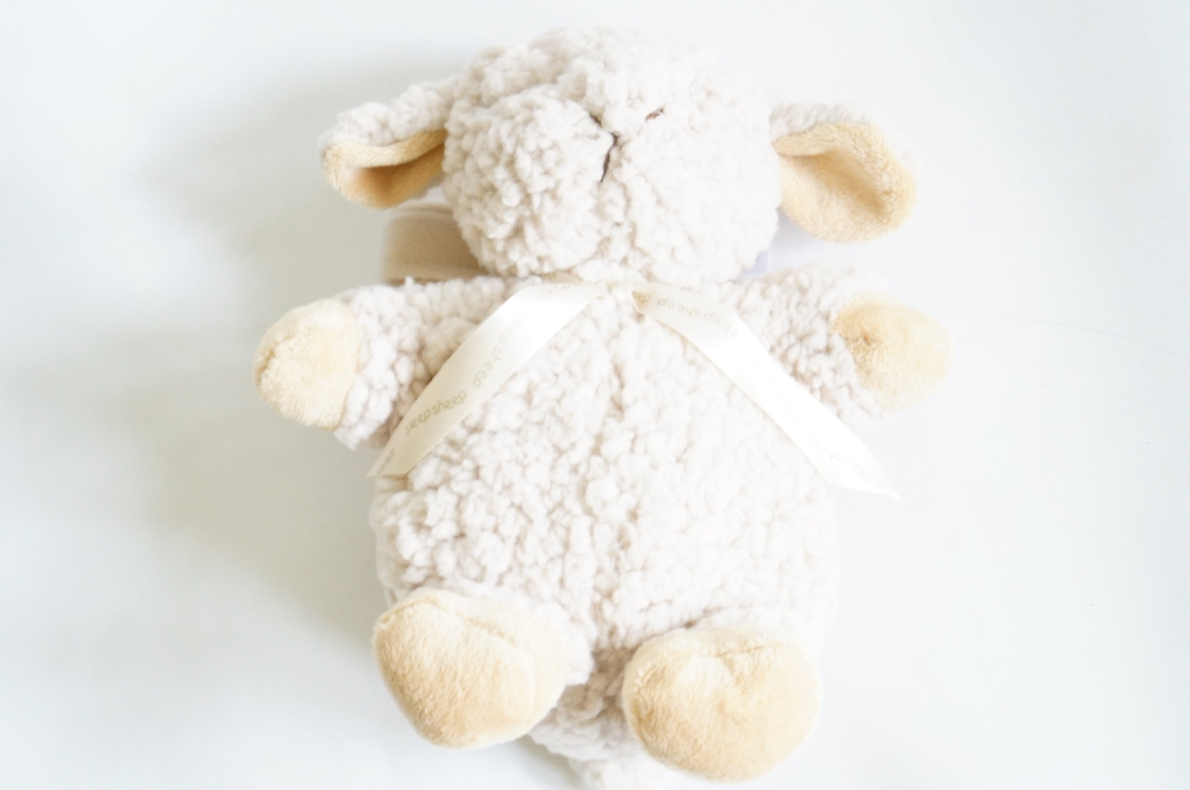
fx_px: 2723
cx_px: 595
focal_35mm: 82
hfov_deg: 24.7
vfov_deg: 16.5
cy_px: 395
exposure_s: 1/60
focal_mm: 55
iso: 3200
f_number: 5.6
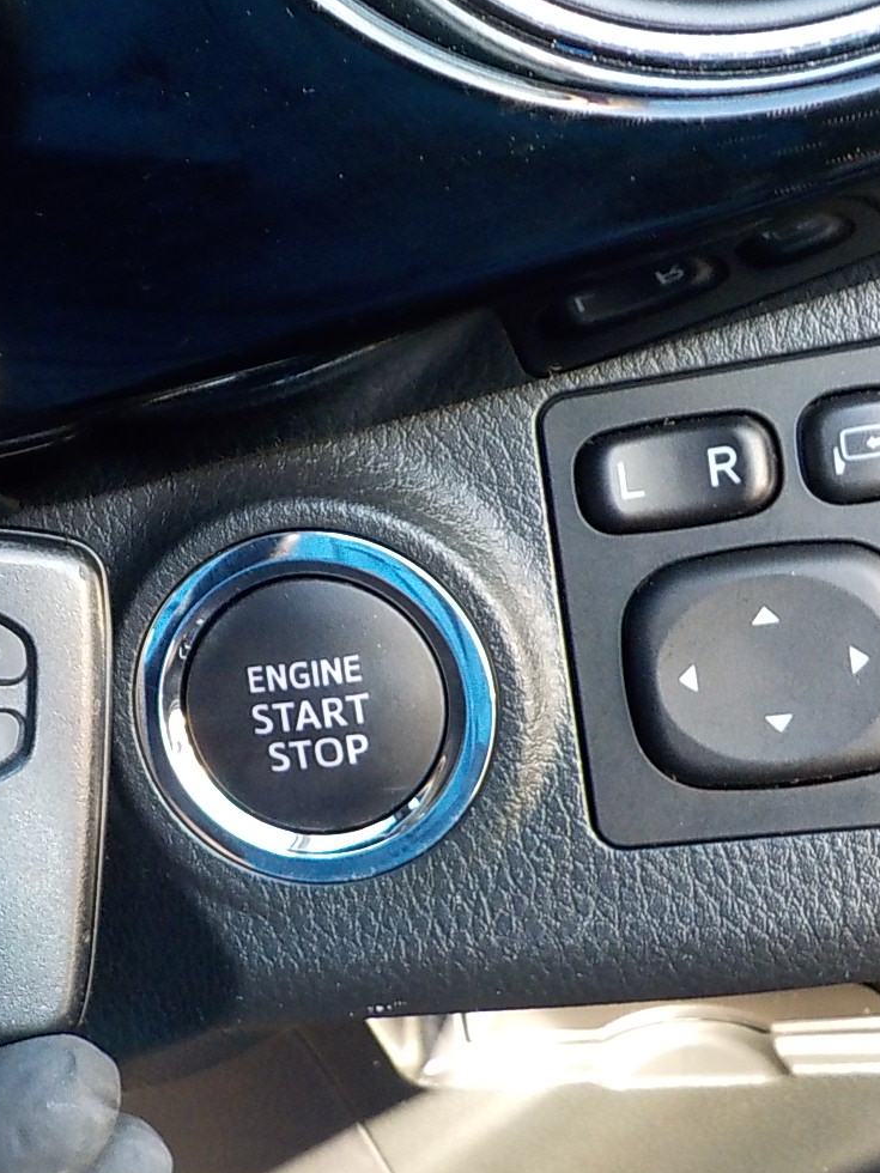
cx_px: 162
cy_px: 619
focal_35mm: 49
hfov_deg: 28.9
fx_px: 1661
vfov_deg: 38.9
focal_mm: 4.1
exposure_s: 1/30
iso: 250
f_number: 3.3
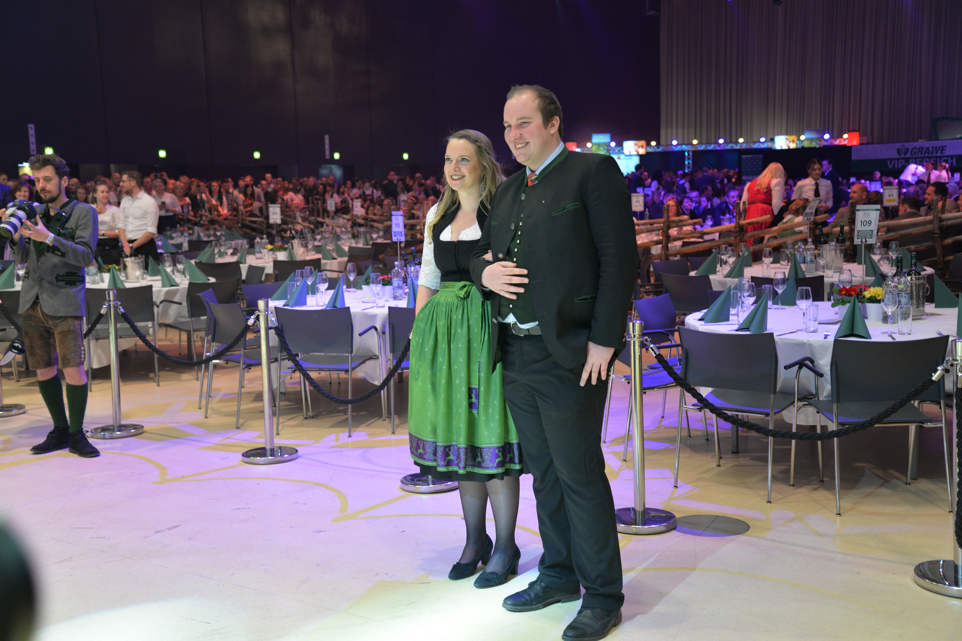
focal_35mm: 46
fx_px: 1229
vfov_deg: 29.2
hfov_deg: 42.7
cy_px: 320
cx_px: 481
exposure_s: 1/30
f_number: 4.2
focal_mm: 46
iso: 1000
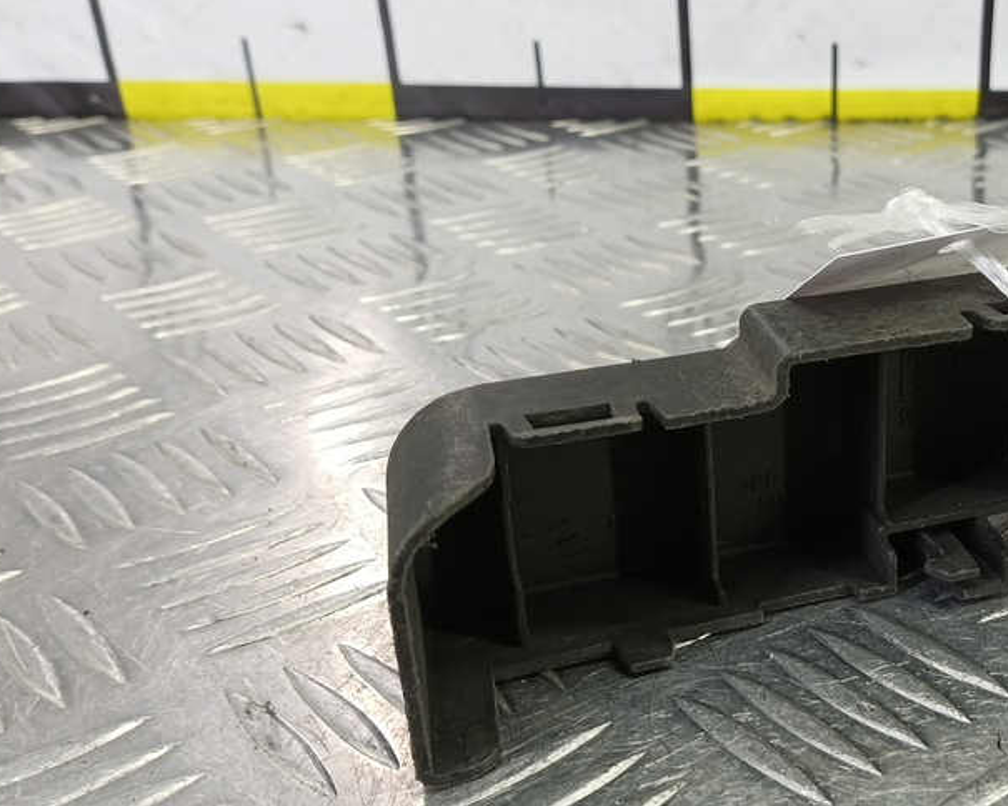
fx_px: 1134
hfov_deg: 45.6
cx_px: 801
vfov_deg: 39.0
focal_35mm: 38
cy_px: 475
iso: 170
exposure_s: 1/50
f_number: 1.6
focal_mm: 4.11
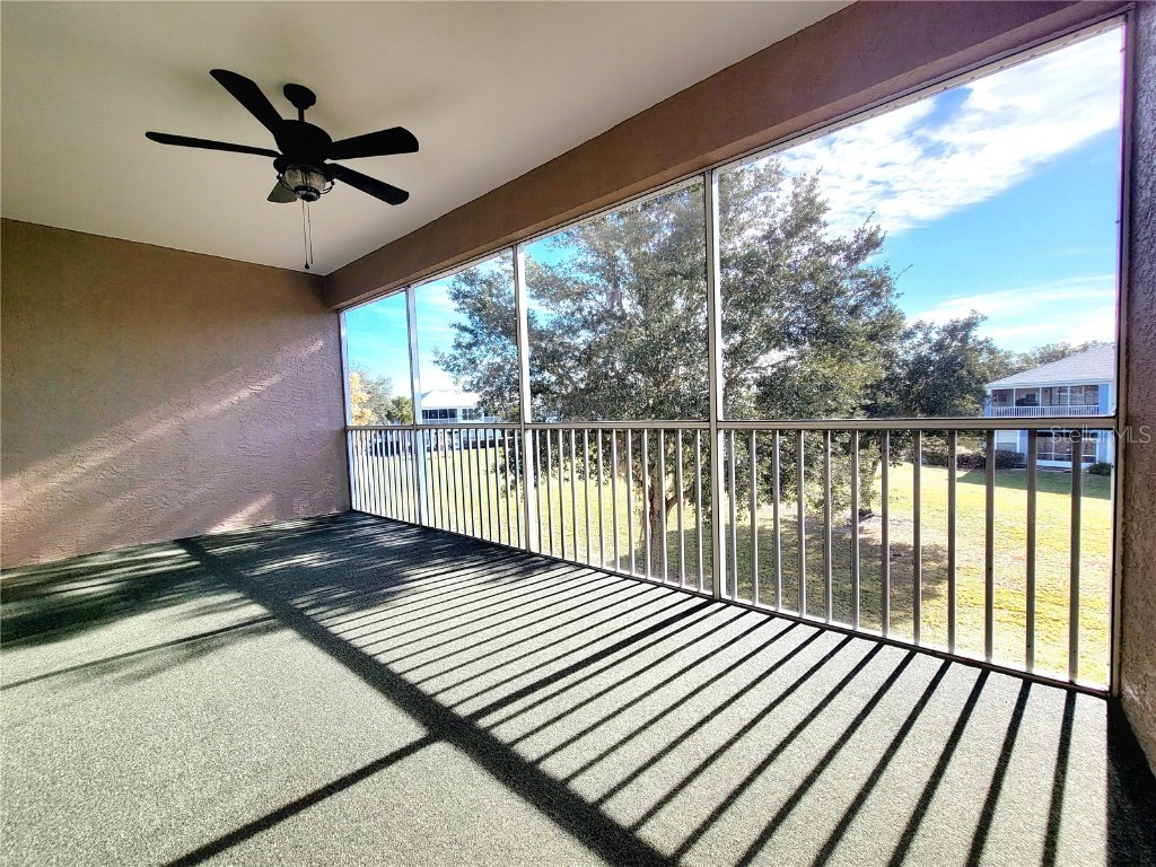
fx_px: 434
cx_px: 578
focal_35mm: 13
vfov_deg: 89.9
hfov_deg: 106.2
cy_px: 434
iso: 50
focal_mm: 2.2
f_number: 2.2
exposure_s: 1/556
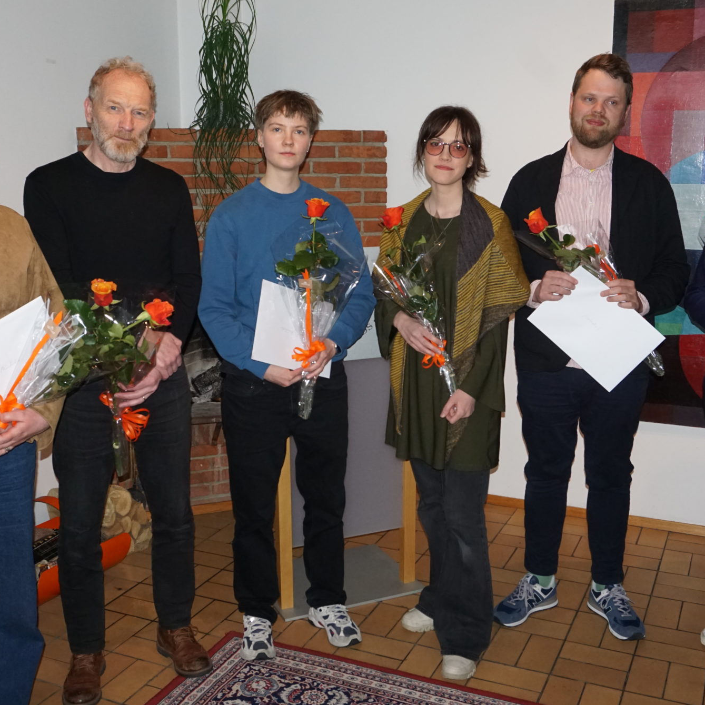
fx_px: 899
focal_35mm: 39
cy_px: 347
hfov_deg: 42.8
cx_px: 372
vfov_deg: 42.8
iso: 1250
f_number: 5.6
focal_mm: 20
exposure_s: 1/160
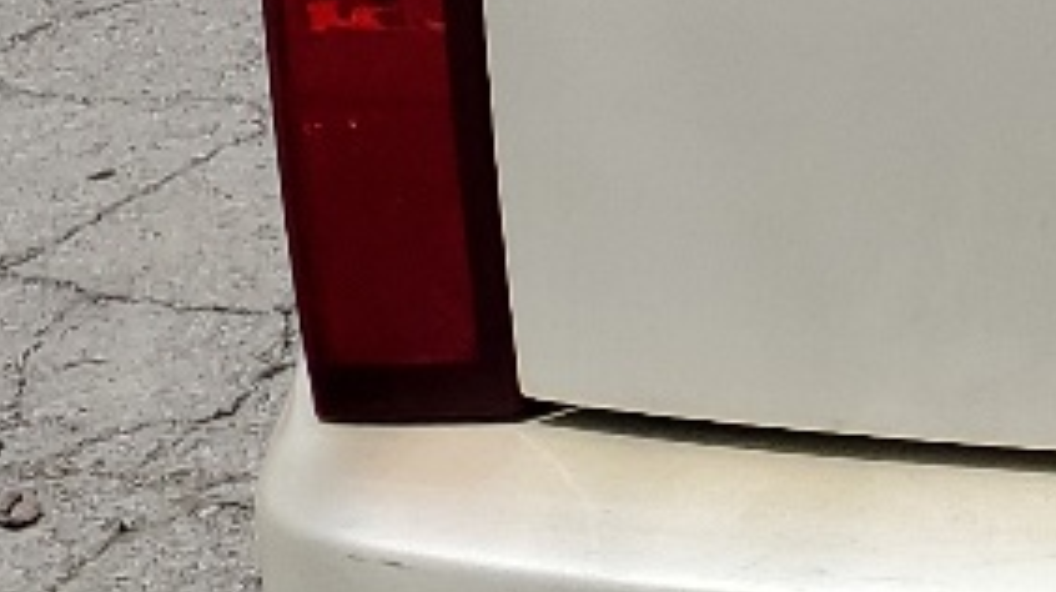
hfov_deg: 11.3
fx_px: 4504
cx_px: 2494
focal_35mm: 161
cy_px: -390
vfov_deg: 7.3
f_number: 1.5
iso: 51
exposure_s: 1/10000
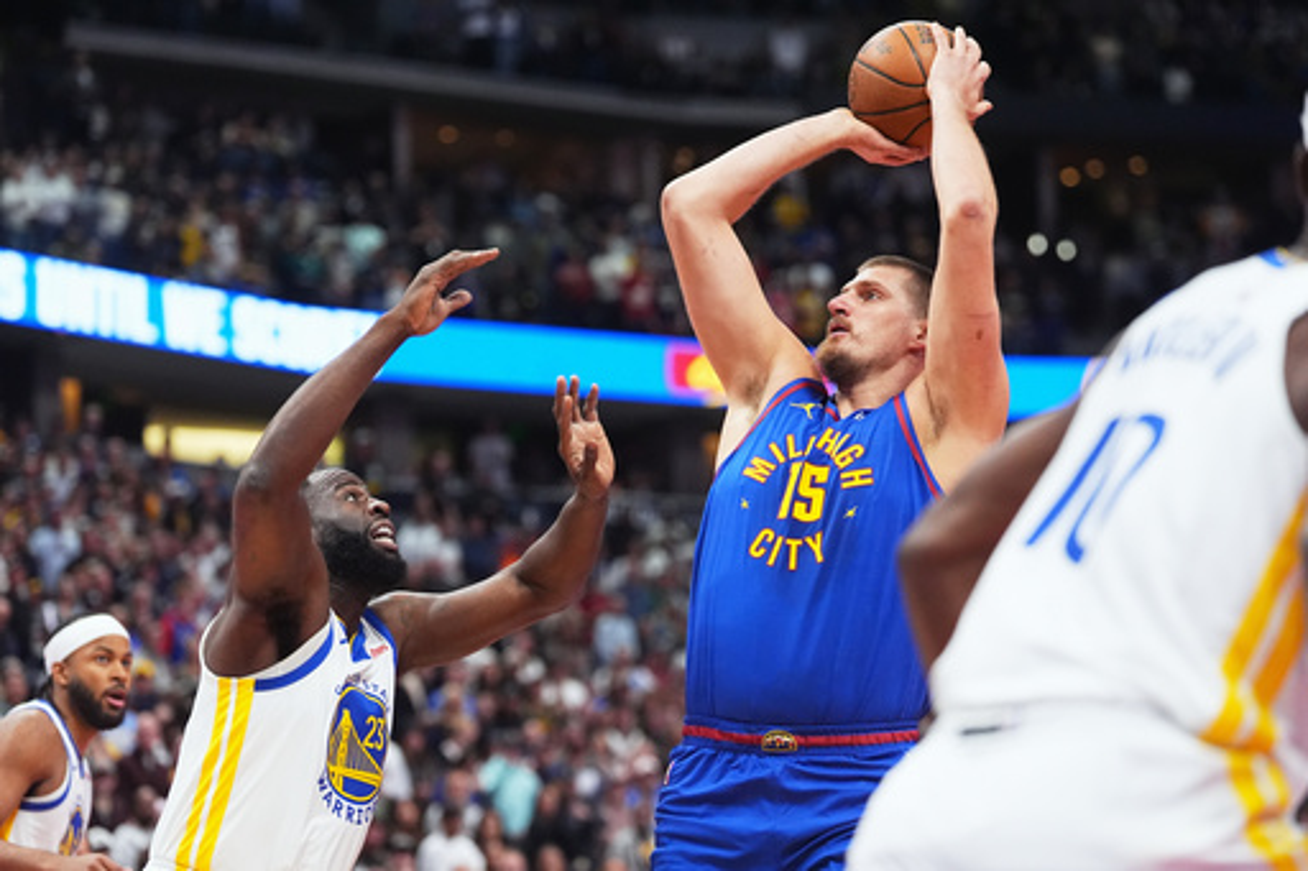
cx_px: 654
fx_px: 4286
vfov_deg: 11.6
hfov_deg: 17.4
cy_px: 436
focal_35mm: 118
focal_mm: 118
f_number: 3.2
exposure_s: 1/2000
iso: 5000
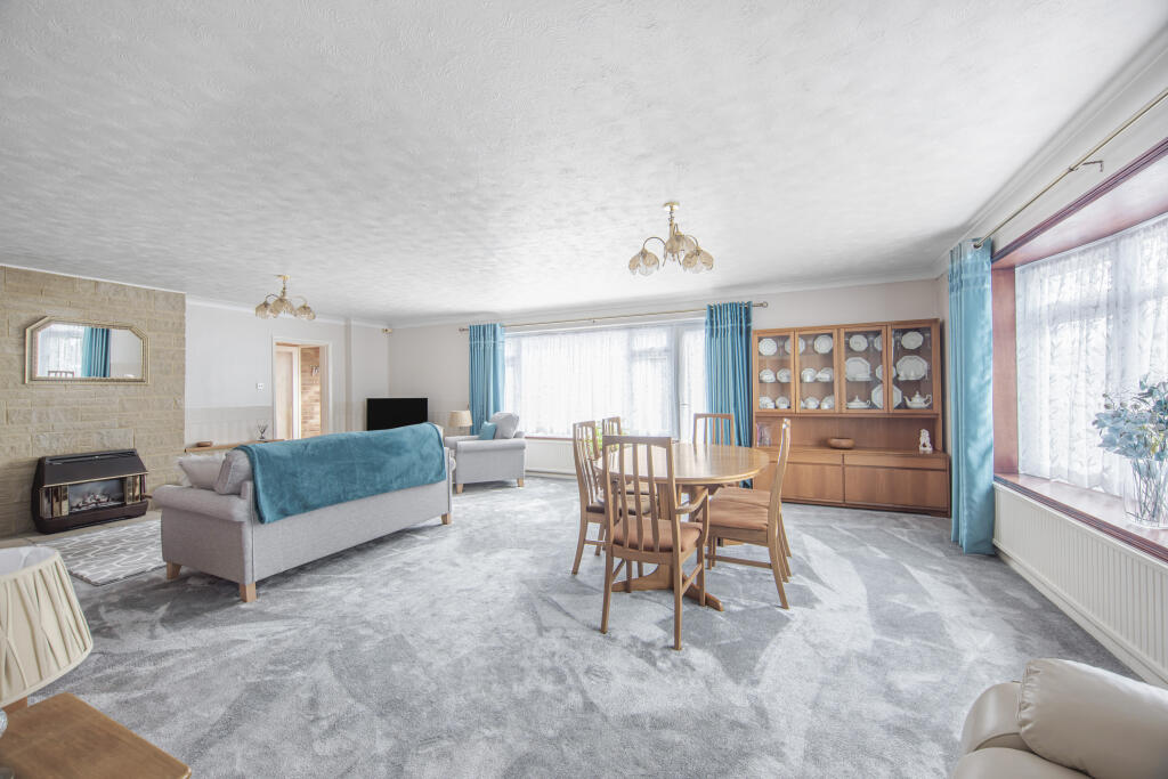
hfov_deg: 90.0
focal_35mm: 18
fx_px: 584
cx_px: 584
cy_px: 390
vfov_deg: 67.4
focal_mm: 18
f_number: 8
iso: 64
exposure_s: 1/5
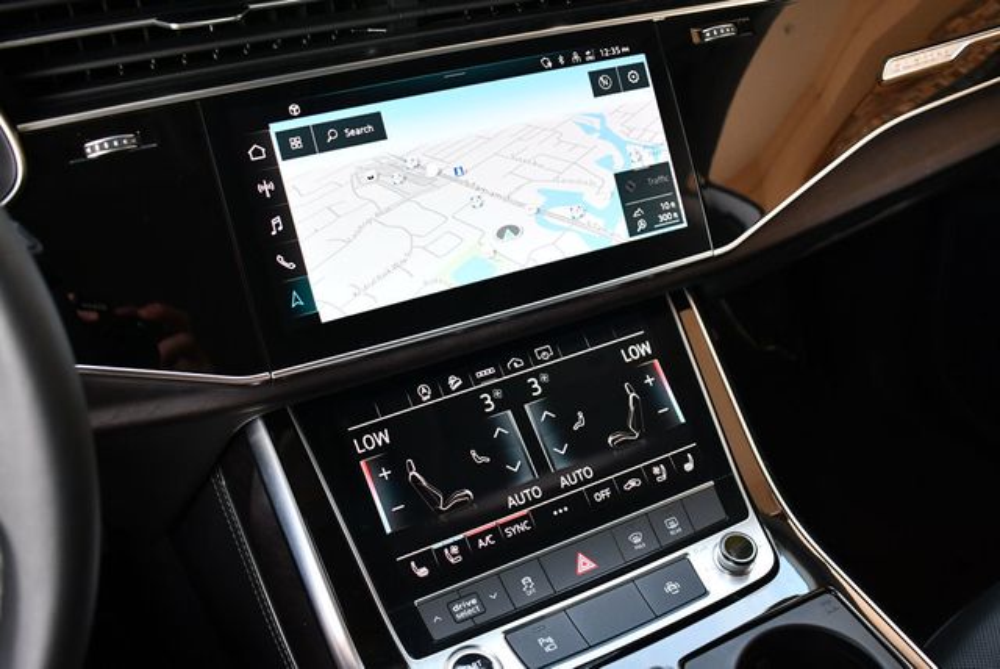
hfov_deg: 53.1
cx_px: 500
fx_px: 1001
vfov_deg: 36.9
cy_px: 334
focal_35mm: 36
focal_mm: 18
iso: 800
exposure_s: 1/200
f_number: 3.5
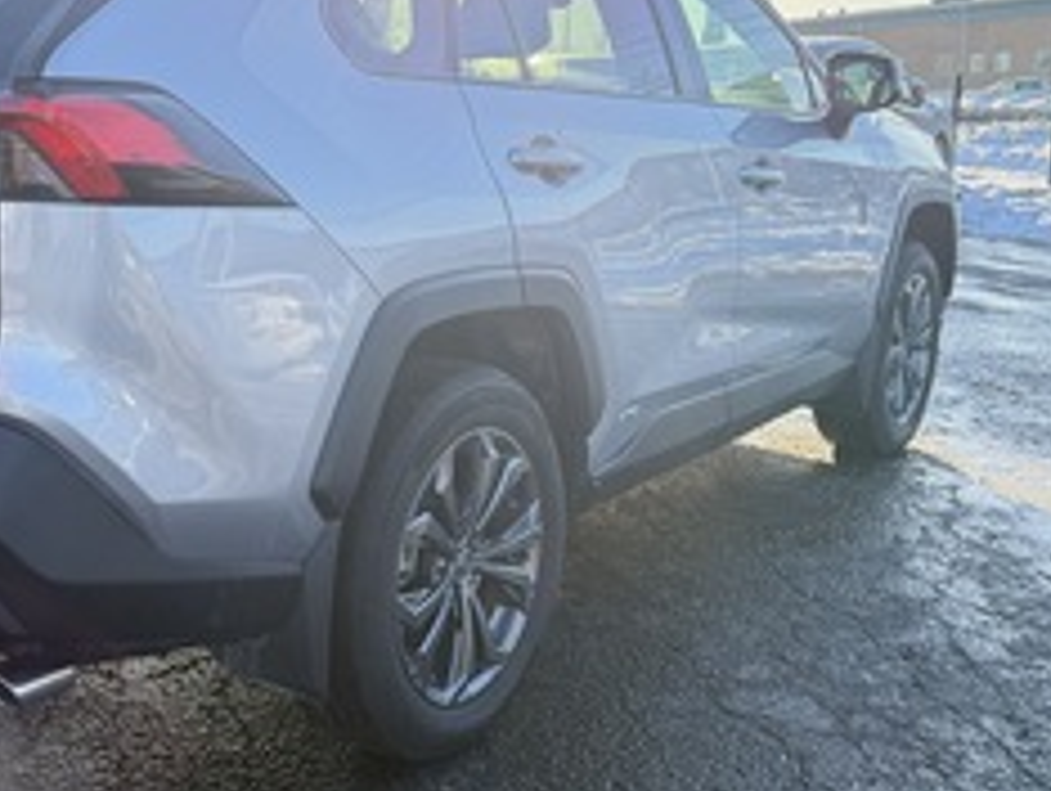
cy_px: 299
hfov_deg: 42.0
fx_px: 1307
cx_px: 216
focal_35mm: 43
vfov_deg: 33.5
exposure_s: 1/1314
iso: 100
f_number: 1.78
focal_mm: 6.76
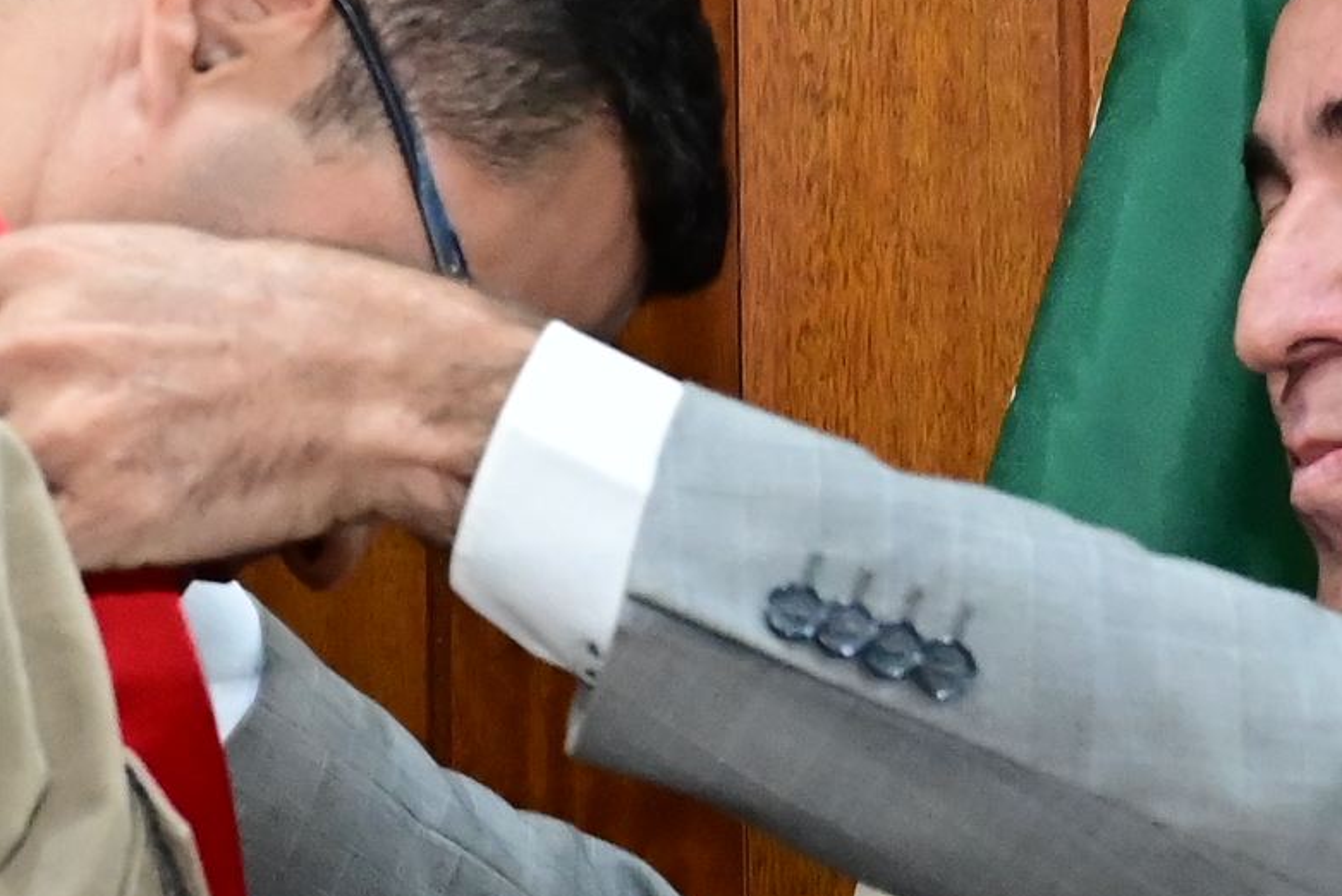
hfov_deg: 7.8
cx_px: 519
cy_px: 881
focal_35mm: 264
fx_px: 9848
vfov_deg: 5.2
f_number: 4.5
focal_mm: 47
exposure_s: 1/125
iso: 4000
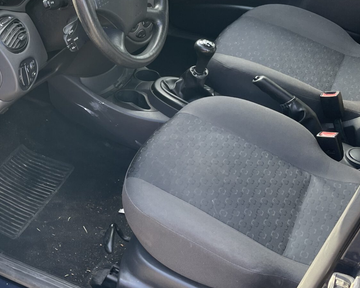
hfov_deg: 31.4
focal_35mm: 58
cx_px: 56
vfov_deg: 26.1
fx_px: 618
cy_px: 99
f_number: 1.6
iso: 32
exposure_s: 1/167
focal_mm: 4.2
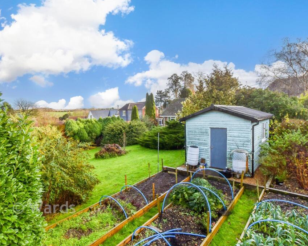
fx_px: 155
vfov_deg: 77.0
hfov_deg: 89.1
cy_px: 123
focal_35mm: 17
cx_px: 133
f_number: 18
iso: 500
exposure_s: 1/80
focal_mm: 10
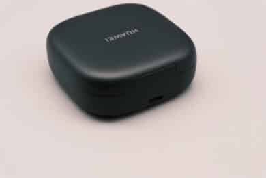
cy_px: 89
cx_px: 133
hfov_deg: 27.0
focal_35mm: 75
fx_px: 554
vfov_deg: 18.2
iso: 1250
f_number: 8
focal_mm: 50
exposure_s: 1/150
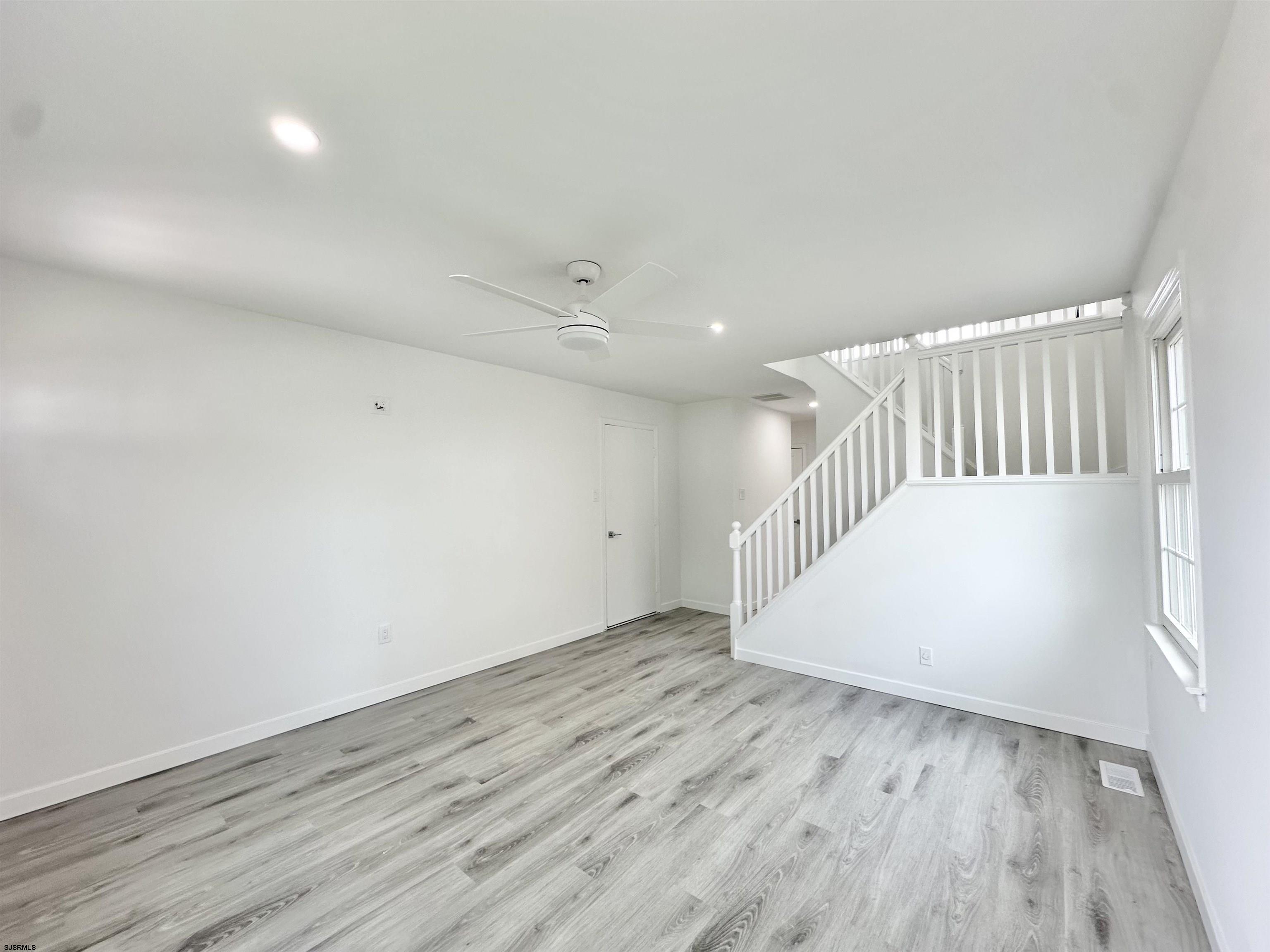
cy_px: 476
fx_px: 514
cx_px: 635
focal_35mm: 14
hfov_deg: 102.1
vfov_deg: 85.7
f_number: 2.2
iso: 80
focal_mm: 2.22
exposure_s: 1/120
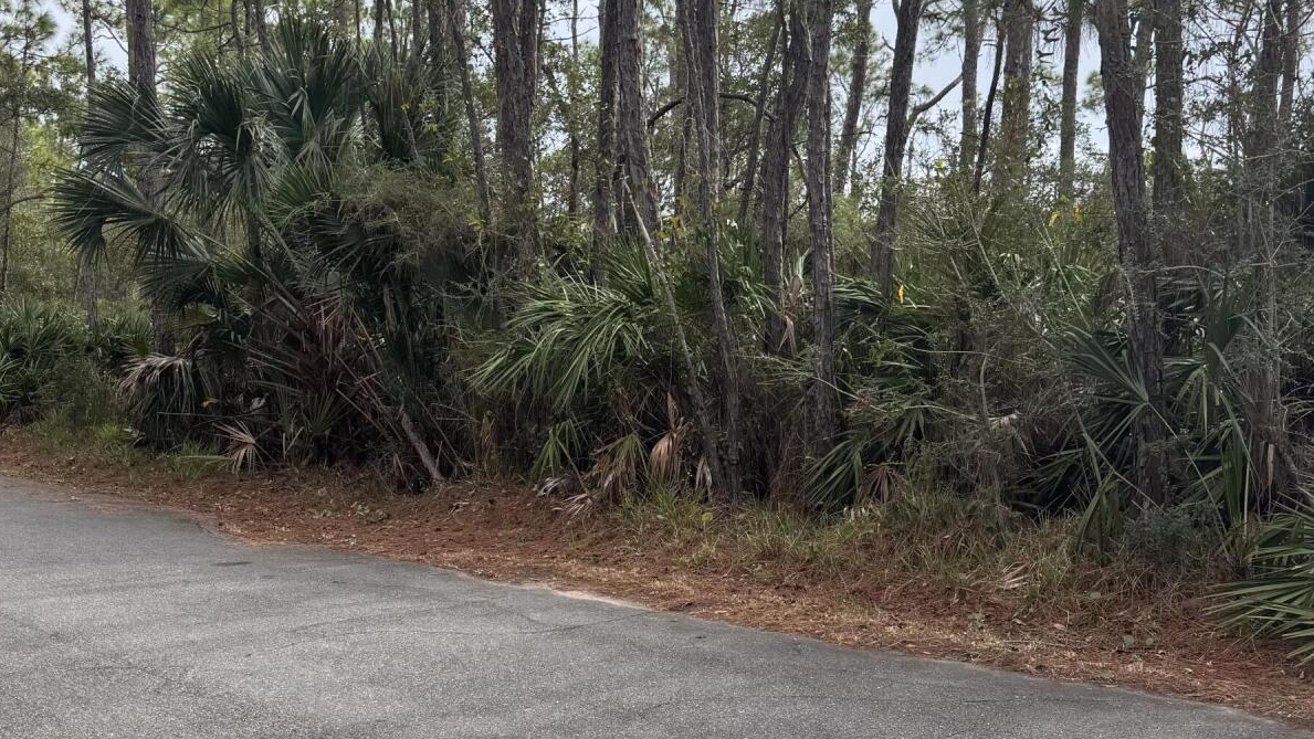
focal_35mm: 44
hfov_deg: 46.4
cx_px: 674
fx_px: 1533
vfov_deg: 27.0
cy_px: 457
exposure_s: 1/925
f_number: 1.78
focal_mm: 6.76
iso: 80
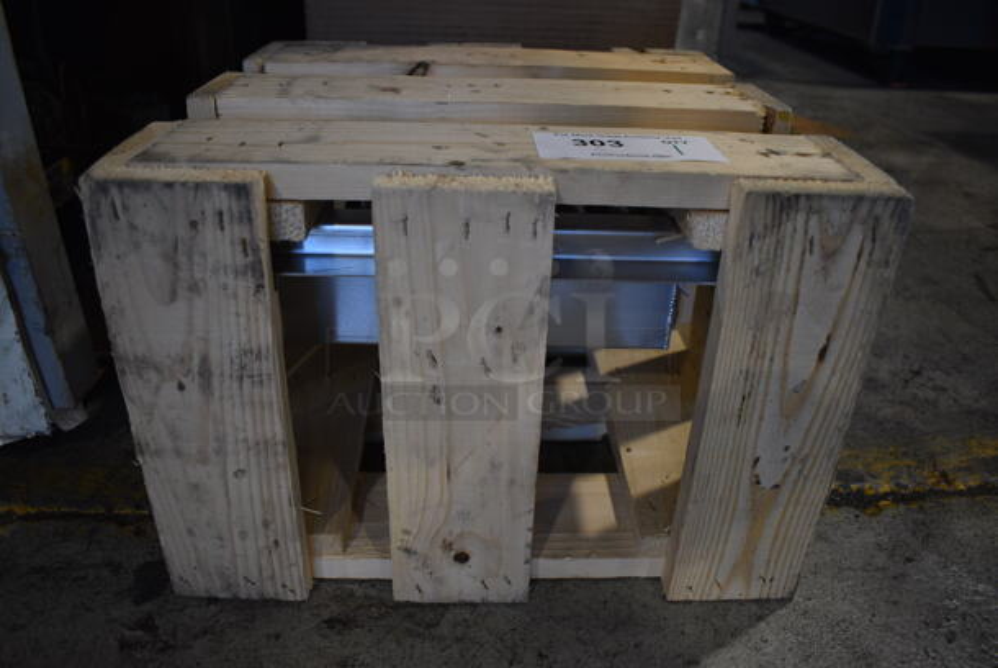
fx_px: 749
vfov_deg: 48.0
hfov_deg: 67.3
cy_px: 334
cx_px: 499
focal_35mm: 27
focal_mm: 18
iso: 800
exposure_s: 1/200
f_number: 3.5
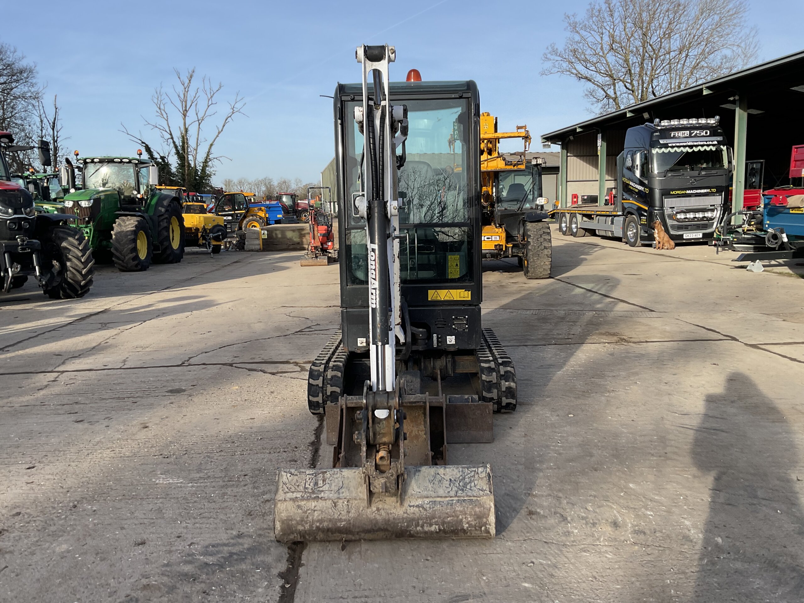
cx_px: 402
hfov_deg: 61.7
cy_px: 302
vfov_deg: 48.2
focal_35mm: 29
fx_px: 674
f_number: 1.8
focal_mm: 3
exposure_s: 1/929
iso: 16
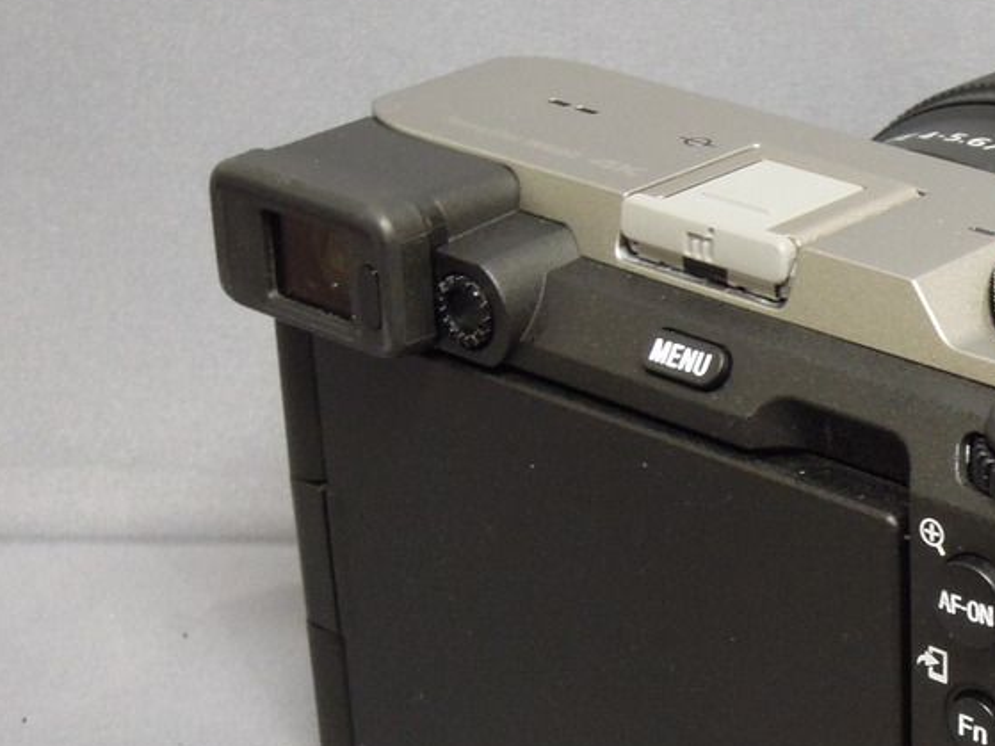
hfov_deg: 16.4
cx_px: 947
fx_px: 3391
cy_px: 604
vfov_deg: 12.5
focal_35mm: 118
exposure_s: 1/25
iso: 400
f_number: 4
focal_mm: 9.9
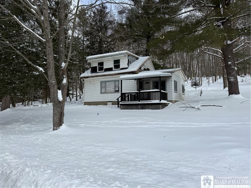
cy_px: 94
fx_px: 174
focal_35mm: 24
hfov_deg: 71.6
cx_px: 126
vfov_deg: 56.8
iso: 80
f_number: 1.78
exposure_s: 1/5319
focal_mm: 6.76
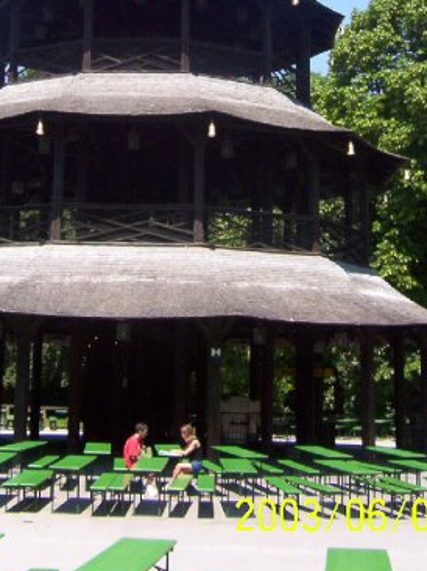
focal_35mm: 63
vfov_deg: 29.7
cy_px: 81
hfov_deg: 23.2
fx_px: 1037
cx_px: 153
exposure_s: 1/378
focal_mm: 5.54
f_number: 5.24
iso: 100
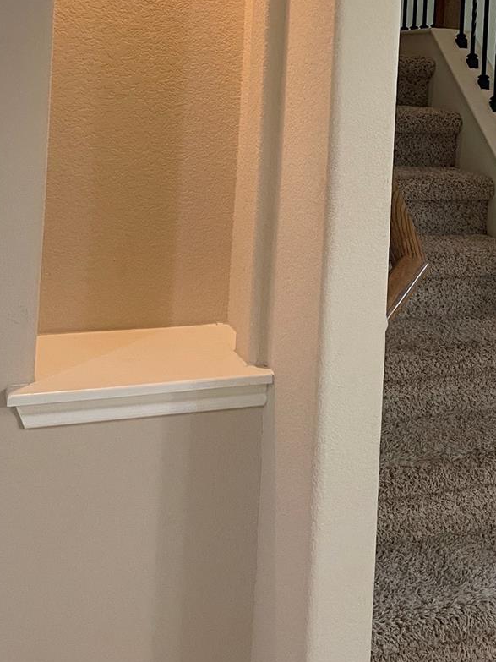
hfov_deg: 27.8
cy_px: 77
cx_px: 412
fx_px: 975
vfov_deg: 35.5
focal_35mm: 51
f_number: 1.6
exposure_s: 1/60
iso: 200
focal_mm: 4.2
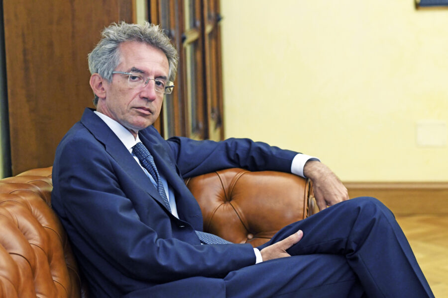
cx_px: 224
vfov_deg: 12.2
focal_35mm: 112
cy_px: 149
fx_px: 1400
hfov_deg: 18.2
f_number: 3.2
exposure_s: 1/160
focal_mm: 75
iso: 2000
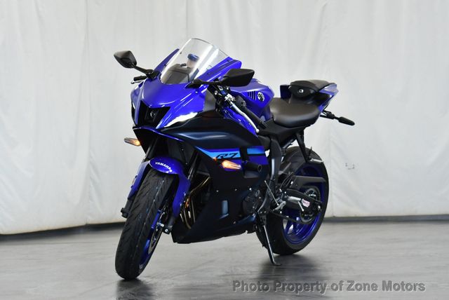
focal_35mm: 110
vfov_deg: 12.5
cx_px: 224
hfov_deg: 18.6
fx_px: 1373
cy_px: 150
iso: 1400
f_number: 5.6
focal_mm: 55
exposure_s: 1/125
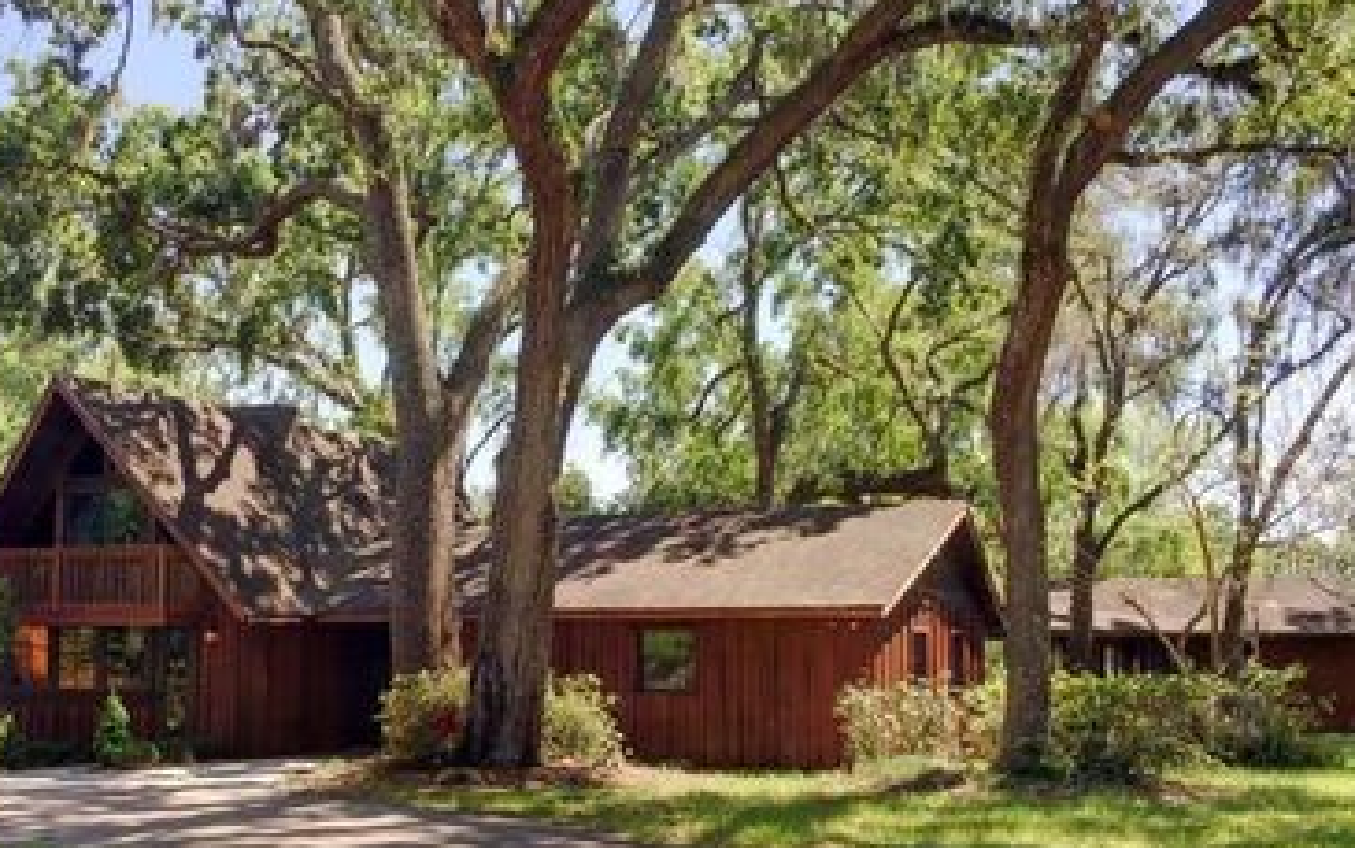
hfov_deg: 46.8
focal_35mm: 42
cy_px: 561
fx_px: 1551
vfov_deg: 30.4
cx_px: 515
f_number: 2.2
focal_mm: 4.15
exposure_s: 1/719
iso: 32
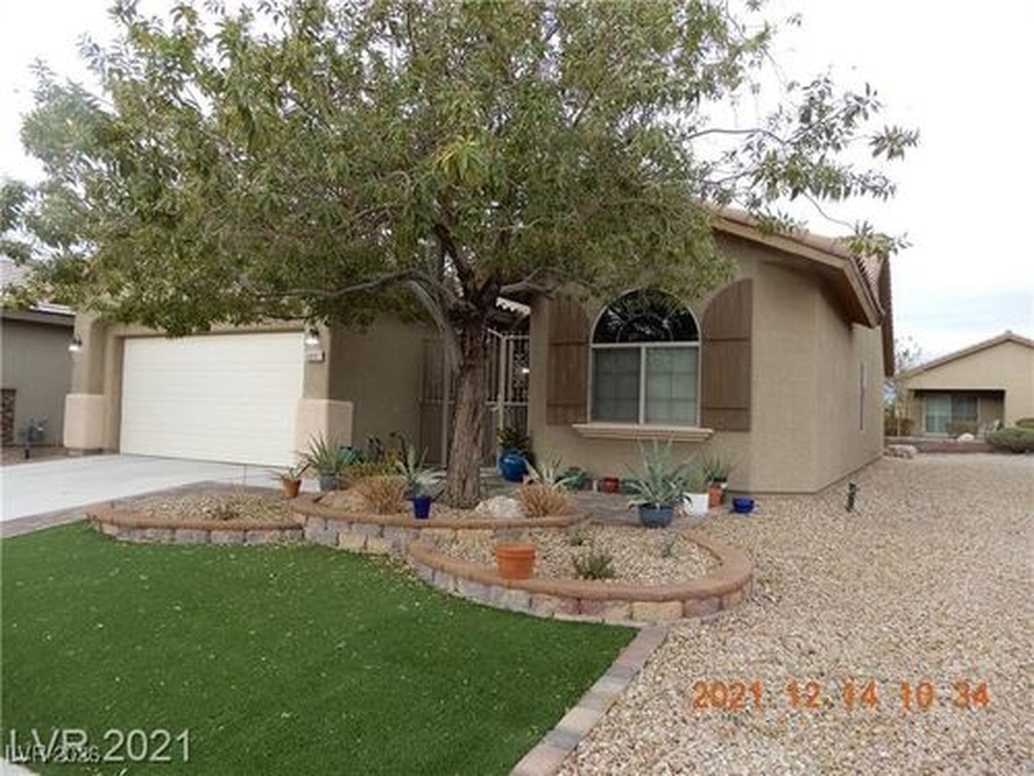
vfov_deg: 56.8
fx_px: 717
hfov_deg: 71.6
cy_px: 388
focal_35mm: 24
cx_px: 517
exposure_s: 1/320
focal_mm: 4.3
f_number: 3.4
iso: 80
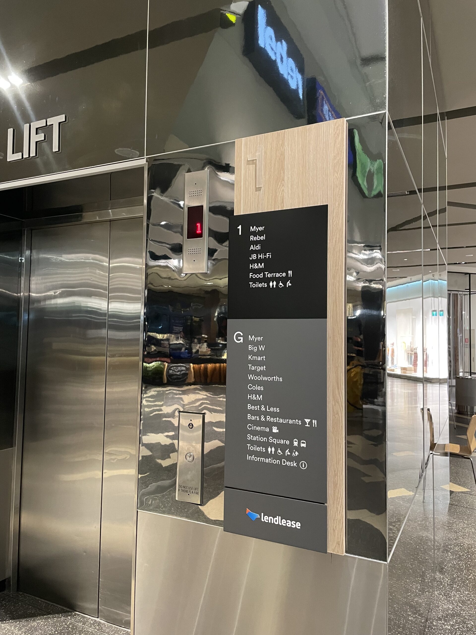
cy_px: 318
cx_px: 238
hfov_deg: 53.1
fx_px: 477
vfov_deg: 67.3
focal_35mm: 26
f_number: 1.6
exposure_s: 1/50
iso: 400
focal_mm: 4.2
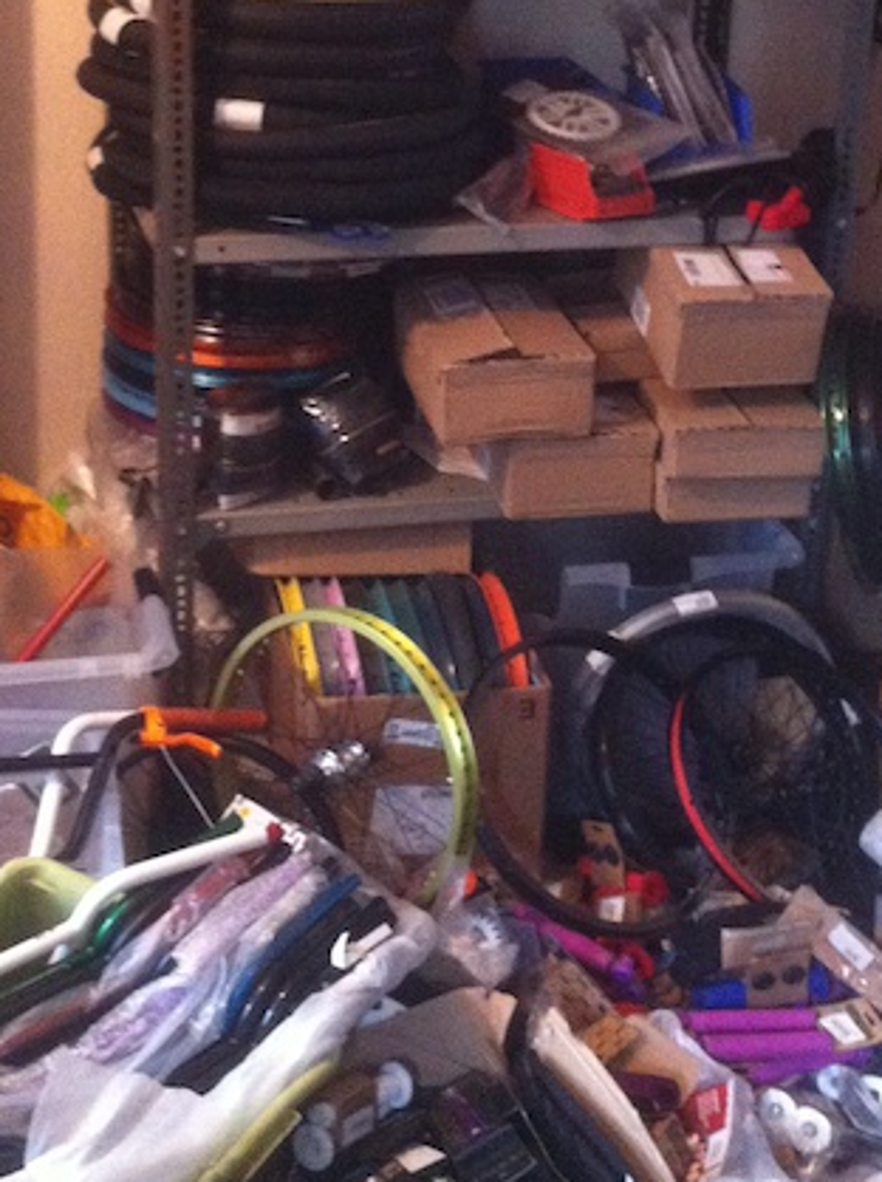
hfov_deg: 21.9
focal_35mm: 67
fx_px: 2283
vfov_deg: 28.8
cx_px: 435
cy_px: 402
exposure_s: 1/15
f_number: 2.8
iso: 500
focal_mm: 3.85
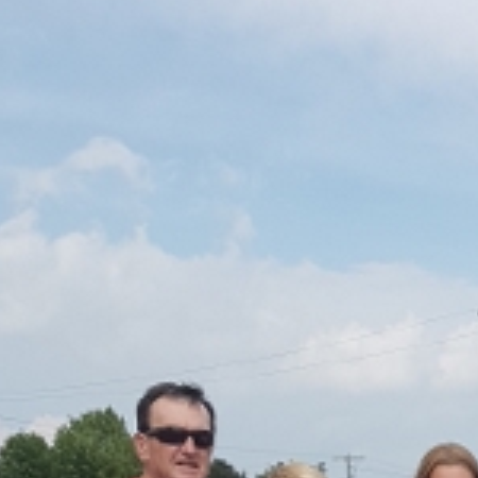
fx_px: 1437
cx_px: 554
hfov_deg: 18.0
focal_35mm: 92
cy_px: 943
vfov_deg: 15.3
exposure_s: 1/2048
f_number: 1.7
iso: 40
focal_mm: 4.2
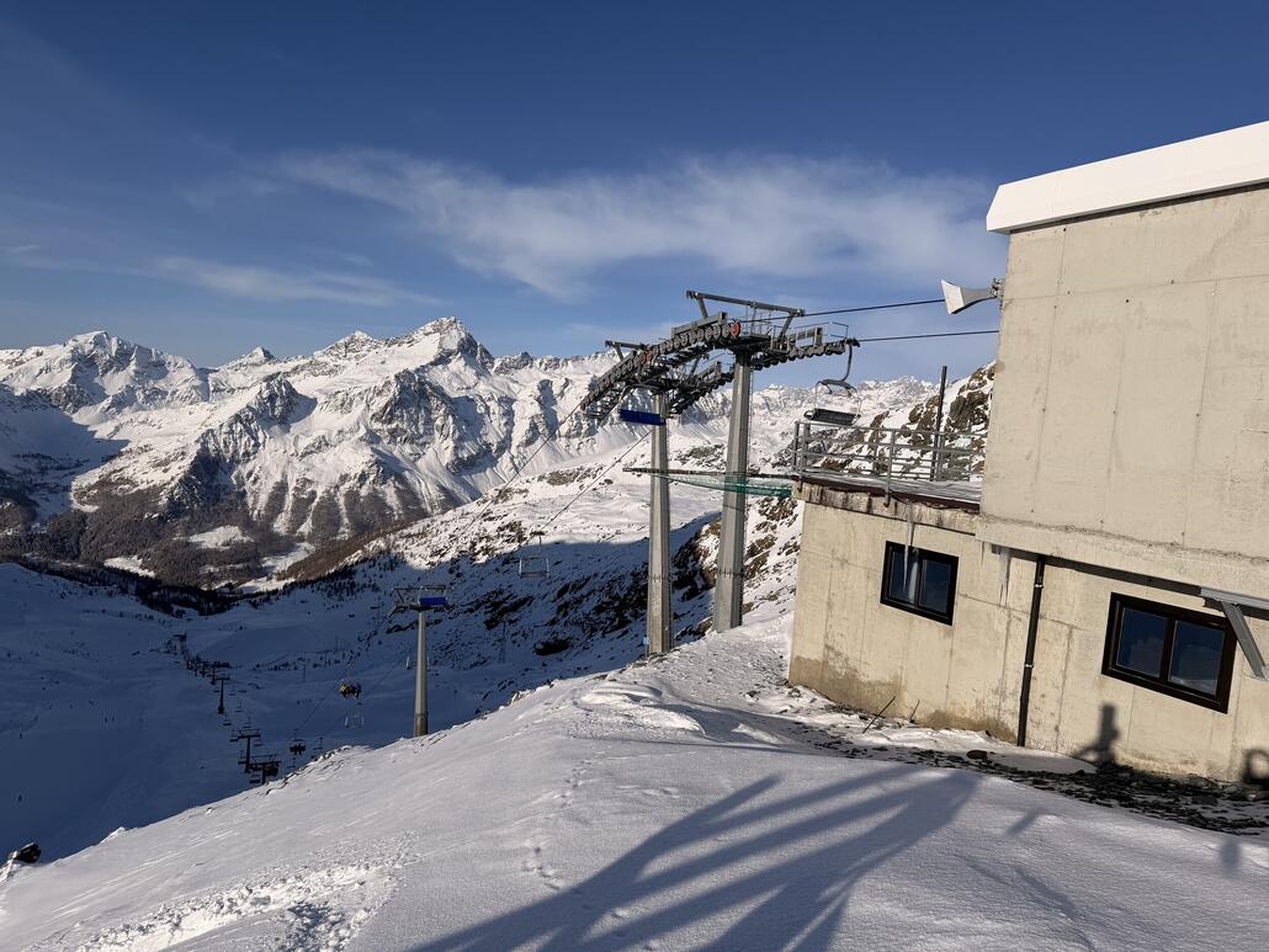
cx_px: 634
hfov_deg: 71.6
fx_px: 880
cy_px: 476
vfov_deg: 56.8
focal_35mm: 24
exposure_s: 1/14286
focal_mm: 6.76
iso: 80
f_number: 1.78
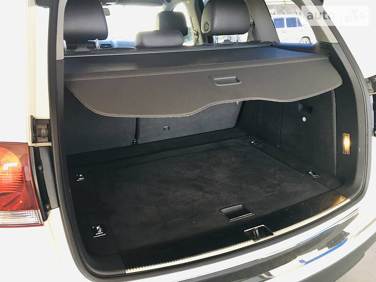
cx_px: 188
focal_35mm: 29
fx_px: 315
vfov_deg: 48.2
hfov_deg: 61.7
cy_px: 141
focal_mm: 4.2
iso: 32
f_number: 2.2
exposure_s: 1/33
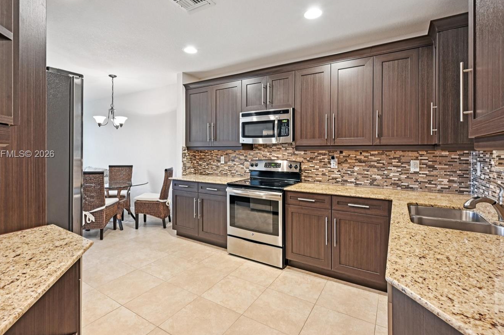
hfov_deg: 93.3
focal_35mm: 17
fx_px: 238
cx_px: 241
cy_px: 155
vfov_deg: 70.2
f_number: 8
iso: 1250
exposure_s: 1/13
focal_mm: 14
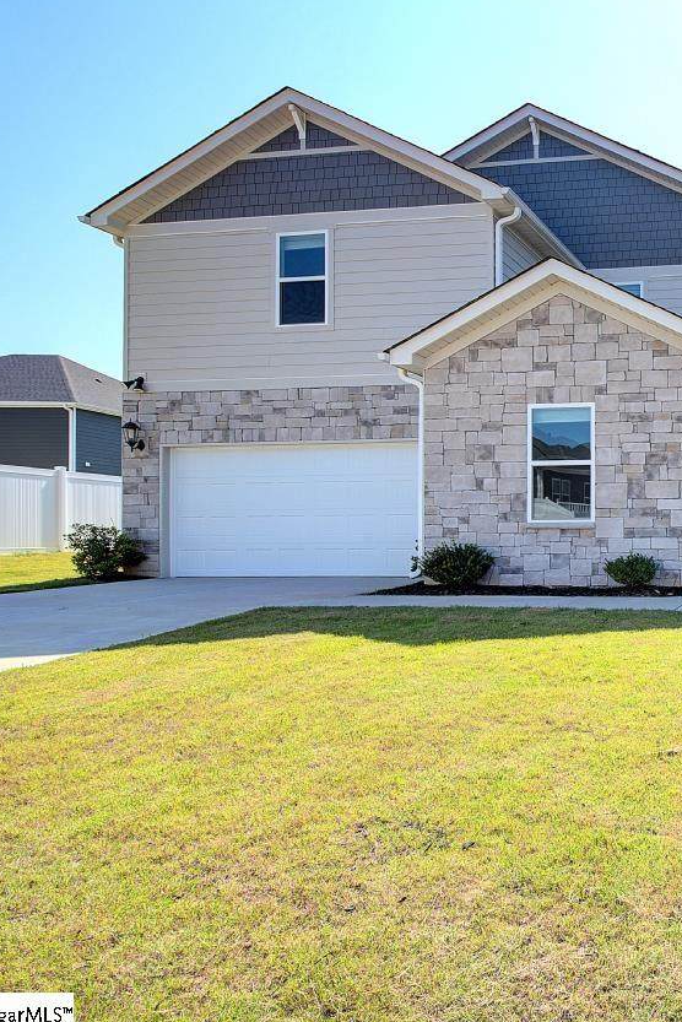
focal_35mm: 23
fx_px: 653
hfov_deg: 43.2
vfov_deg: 76.1
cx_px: 746
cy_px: 509
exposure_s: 1/320
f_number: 11
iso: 400
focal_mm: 15
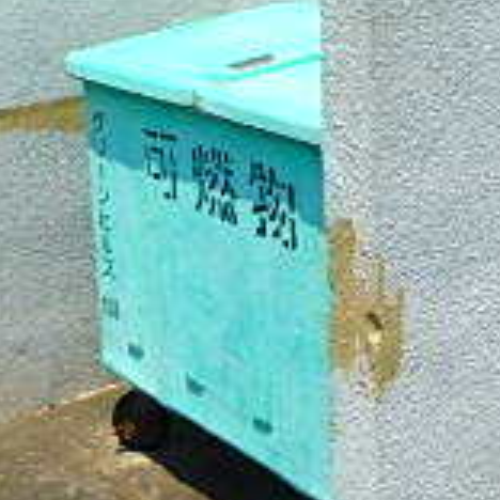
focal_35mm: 76
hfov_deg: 22.6
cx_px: 346
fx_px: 1242
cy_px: 38
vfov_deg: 22.2
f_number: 6
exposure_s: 1/400
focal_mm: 3.7
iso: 125
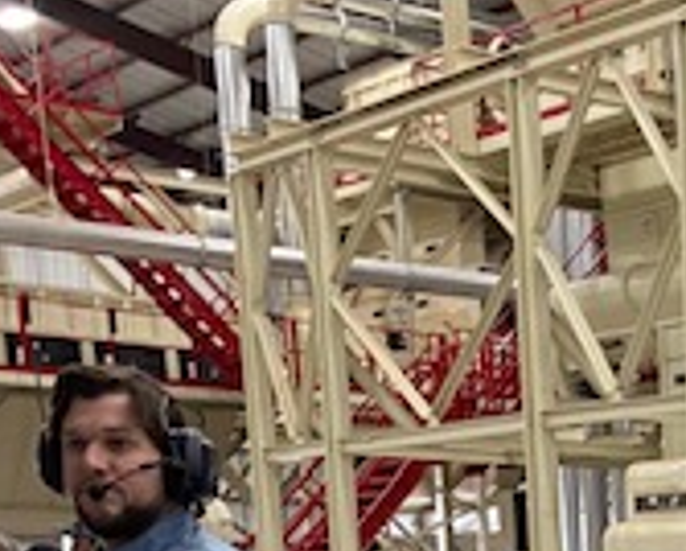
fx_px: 1972
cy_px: 975
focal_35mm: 97
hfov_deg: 16.9
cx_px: 1167
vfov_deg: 14.2
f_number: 1.8
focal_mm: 4.25
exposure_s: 1/60
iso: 80
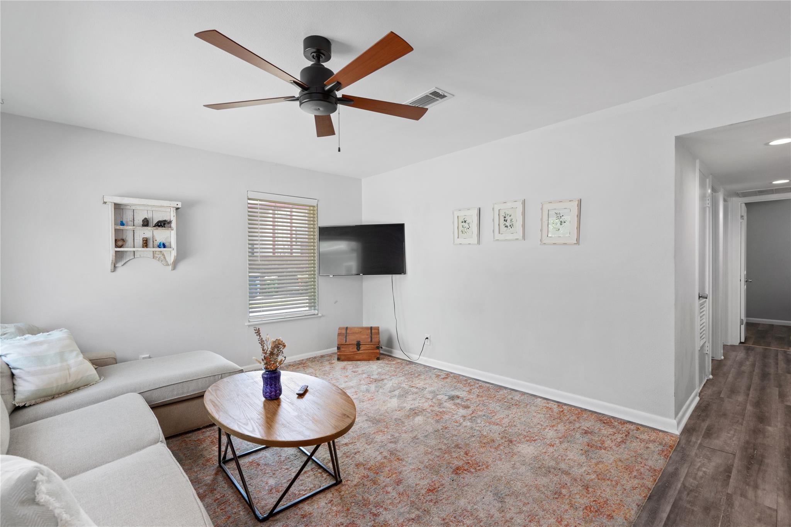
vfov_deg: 73.7
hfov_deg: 96.7
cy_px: 264
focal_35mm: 16
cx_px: 396
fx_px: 352
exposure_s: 1/6
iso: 500
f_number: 8
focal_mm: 16
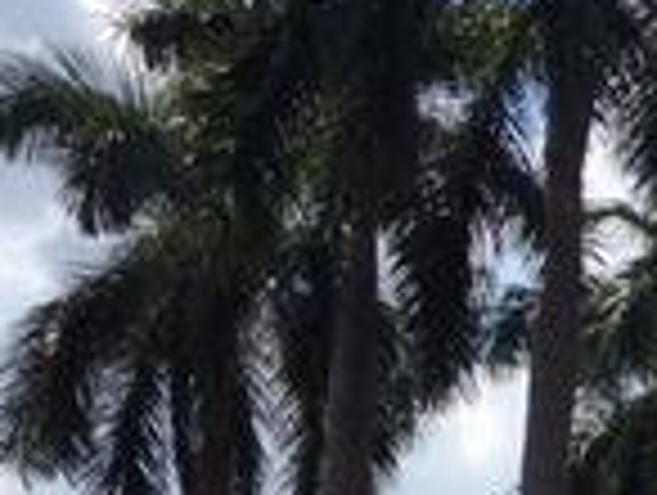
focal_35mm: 127
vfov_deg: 11.0
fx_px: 2414
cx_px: 1062
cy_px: 873
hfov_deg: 14.2
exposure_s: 1/2137
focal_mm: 4.15
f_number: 2.2
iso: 25
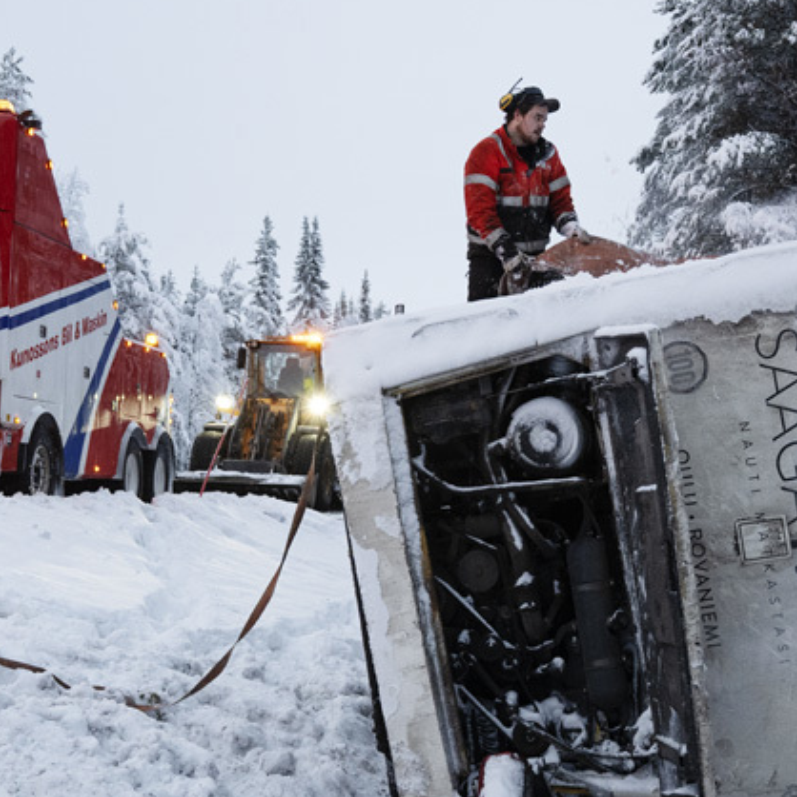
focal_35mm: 69
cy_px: 429
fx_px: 1800
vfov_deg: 25.0
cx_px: 456
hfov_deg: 24.9
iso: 1600
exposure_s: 1/100
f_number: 4
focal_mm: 31.5
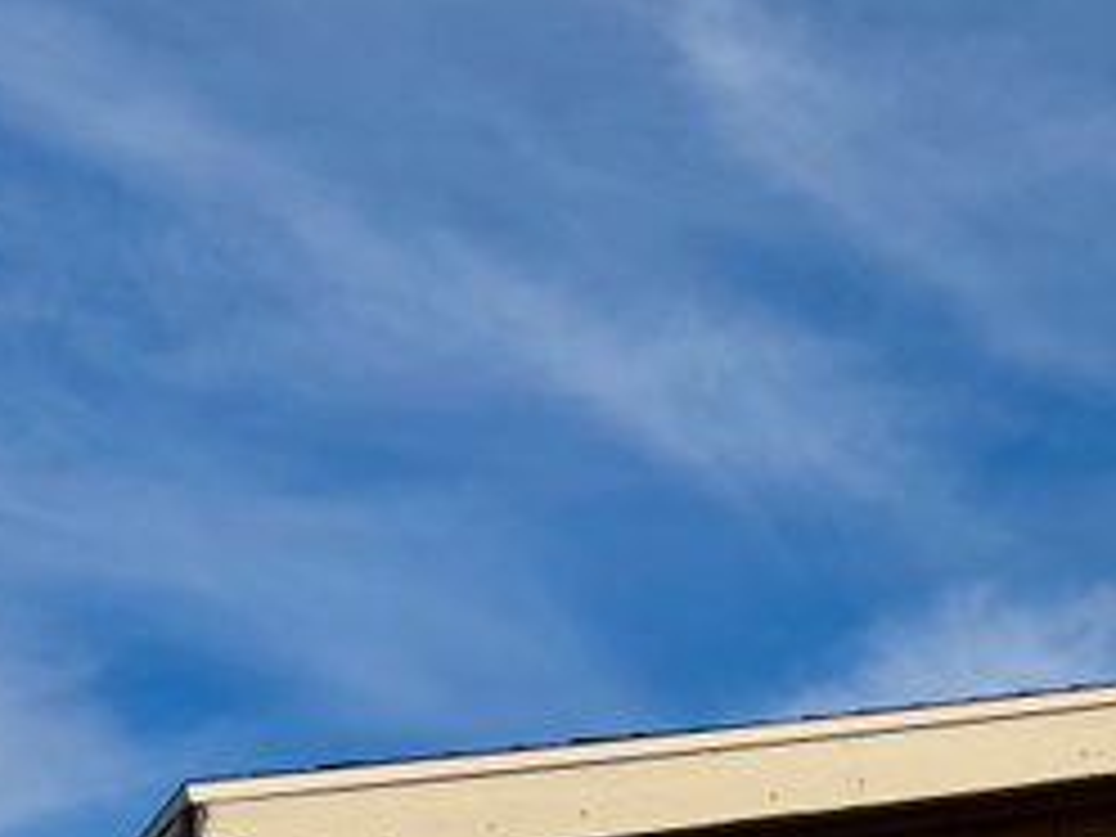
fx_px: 3192
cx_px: 1192
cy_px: 1498
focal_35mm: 99
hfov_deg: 19.1
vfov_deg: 13.4
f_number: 1.78
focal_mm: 6.76
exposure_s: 1/9009
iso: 80
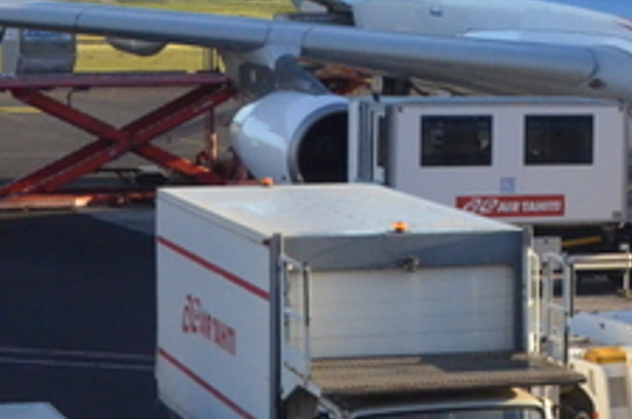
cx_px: 809
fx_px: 2803
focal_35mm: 160
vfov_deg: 8.5
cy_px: 84
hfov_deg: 12.5
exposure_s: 1/800
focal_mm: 30
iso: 2500
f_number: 14
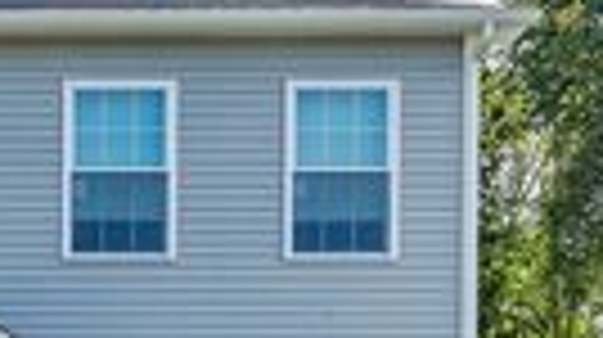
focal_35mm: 86
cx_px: -126
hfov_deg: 22.7
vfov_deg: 13.6
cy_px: 403
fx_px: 1373
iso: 100
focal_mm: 22
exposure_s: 1/250
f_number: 6.3
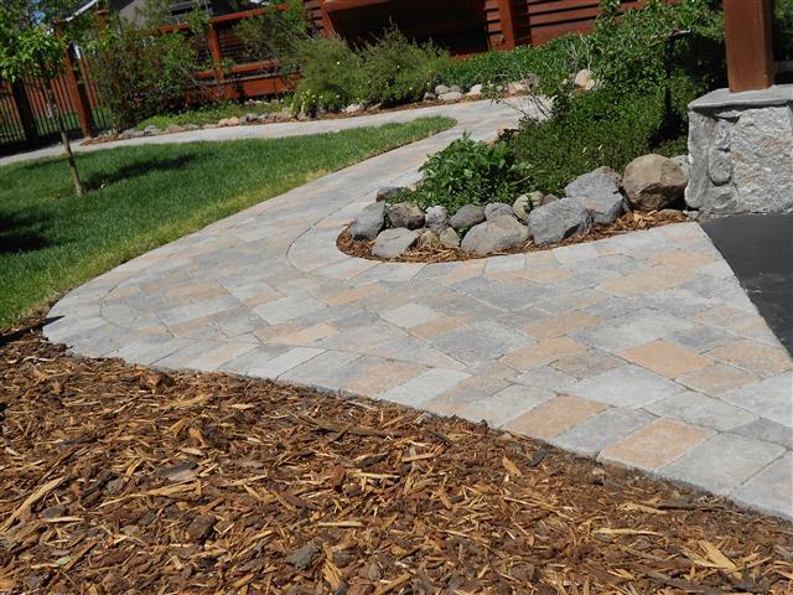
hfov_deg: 50.1
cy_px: 298
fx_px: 848
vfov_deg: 38.7
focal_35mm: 37
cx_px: 396
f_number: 3.9
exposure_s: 1/1250
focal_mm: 6.7
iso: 80
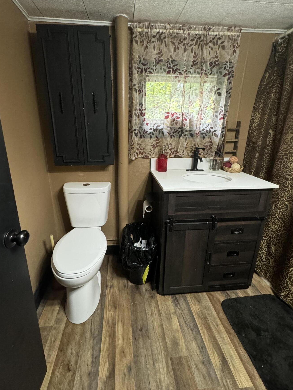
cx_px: 136
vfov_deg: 94.2
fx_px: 181
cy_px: 177
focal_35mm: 16
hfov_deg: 78.0
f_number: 2.2
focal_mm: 2.22
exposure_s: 1/60
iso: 400
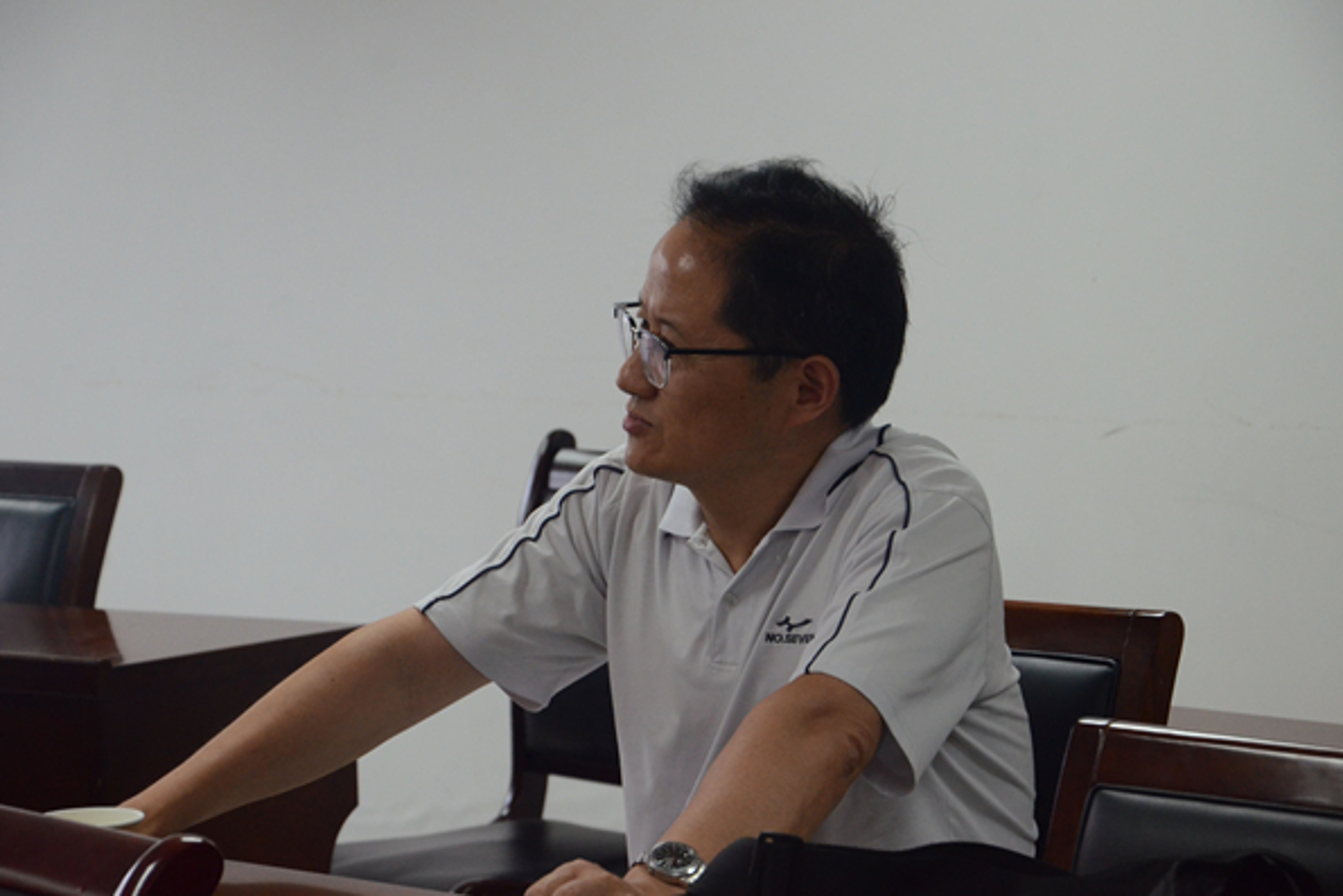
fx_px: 4795
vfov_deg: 10.7
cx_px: 668
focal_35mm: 129
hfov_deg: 15.9
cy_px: 447
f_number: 6.3
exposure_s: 1/80
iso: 2000
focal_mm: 85
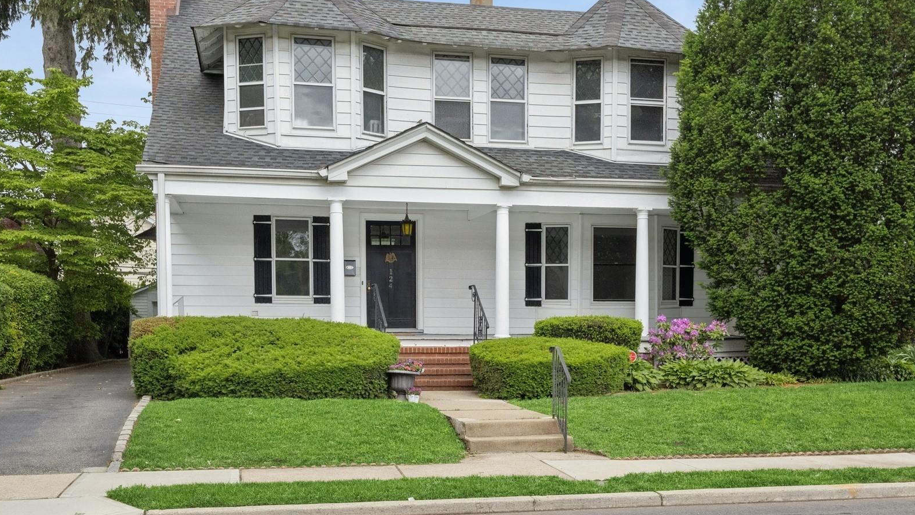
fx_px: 922
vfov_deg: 31.2
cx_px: 454
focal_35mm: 38
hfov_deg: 52.8
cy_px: 237
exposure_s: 1/2000
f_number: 8
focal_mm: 24
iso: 640
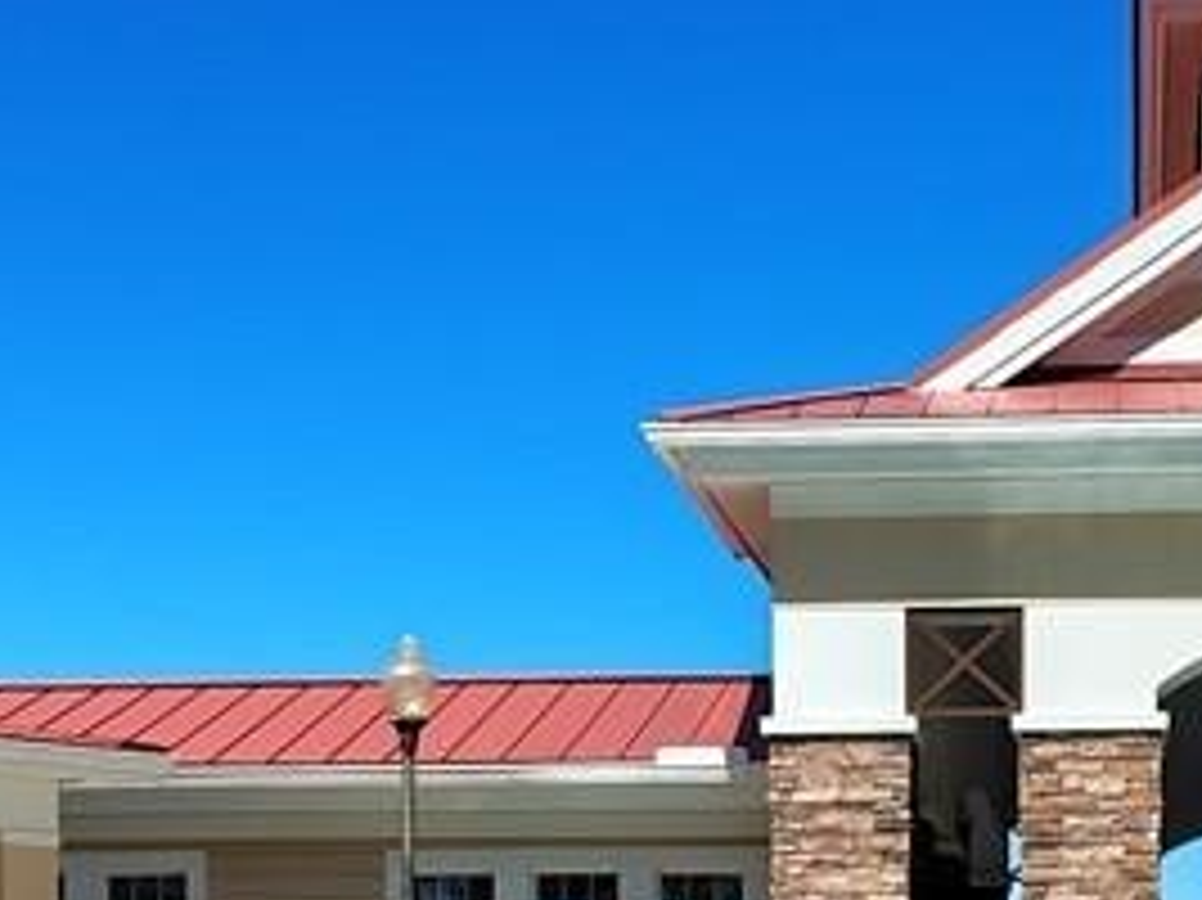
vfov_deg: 15.2
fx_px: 3193
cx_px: 914
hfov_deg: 21.1
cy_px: 1210
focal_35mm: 92
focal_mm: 5.56
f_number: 1.8
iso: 100
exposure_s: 1/2023
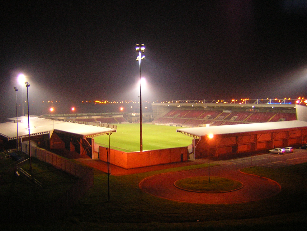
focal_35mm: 36
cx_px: 154
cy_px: 116
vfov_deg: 39.7
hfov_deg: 51.4
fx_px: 319
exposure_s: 1/12.7
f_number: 2.6
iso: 400
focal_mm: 4.7
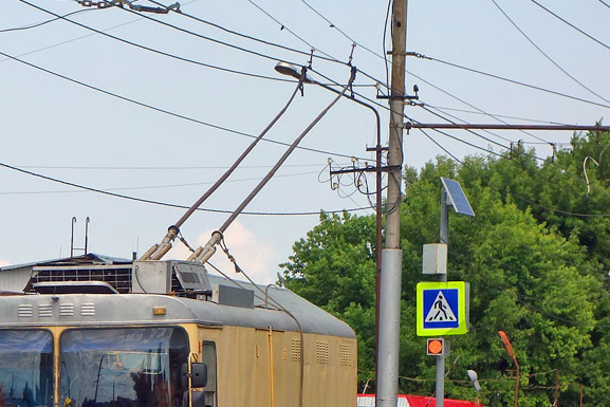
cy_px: 258
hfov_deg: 9.9
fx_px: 3525
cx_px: 87
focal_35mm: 208
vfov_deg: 6.6
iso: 125
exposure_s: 1/500
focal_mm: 37.1
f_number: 7.1
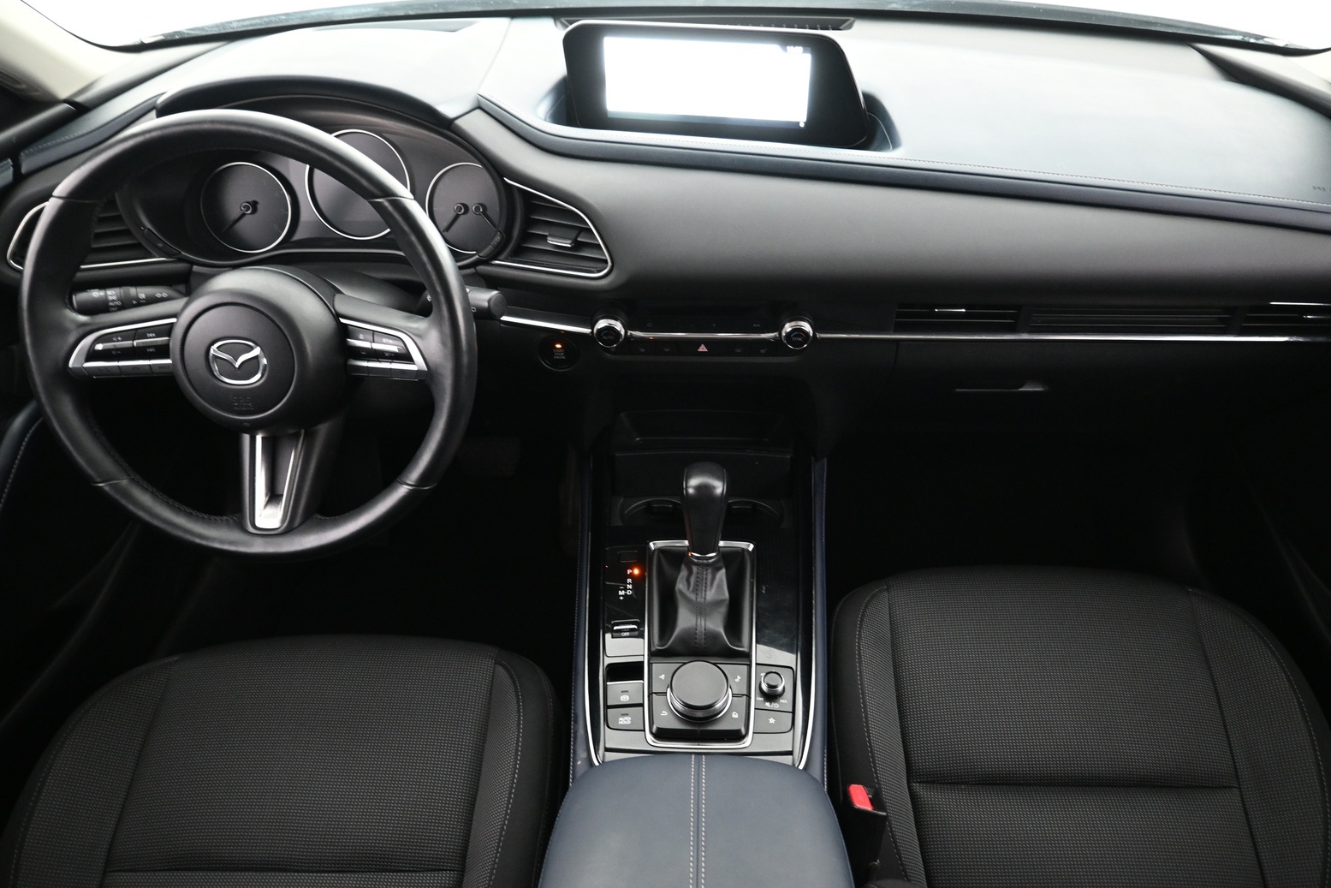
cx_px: 689
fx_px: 924
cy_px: 450
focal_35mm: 25
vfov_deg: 51.3
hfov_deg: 71.5
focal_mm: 16
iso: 1600
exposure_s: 1/10
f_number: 3.5
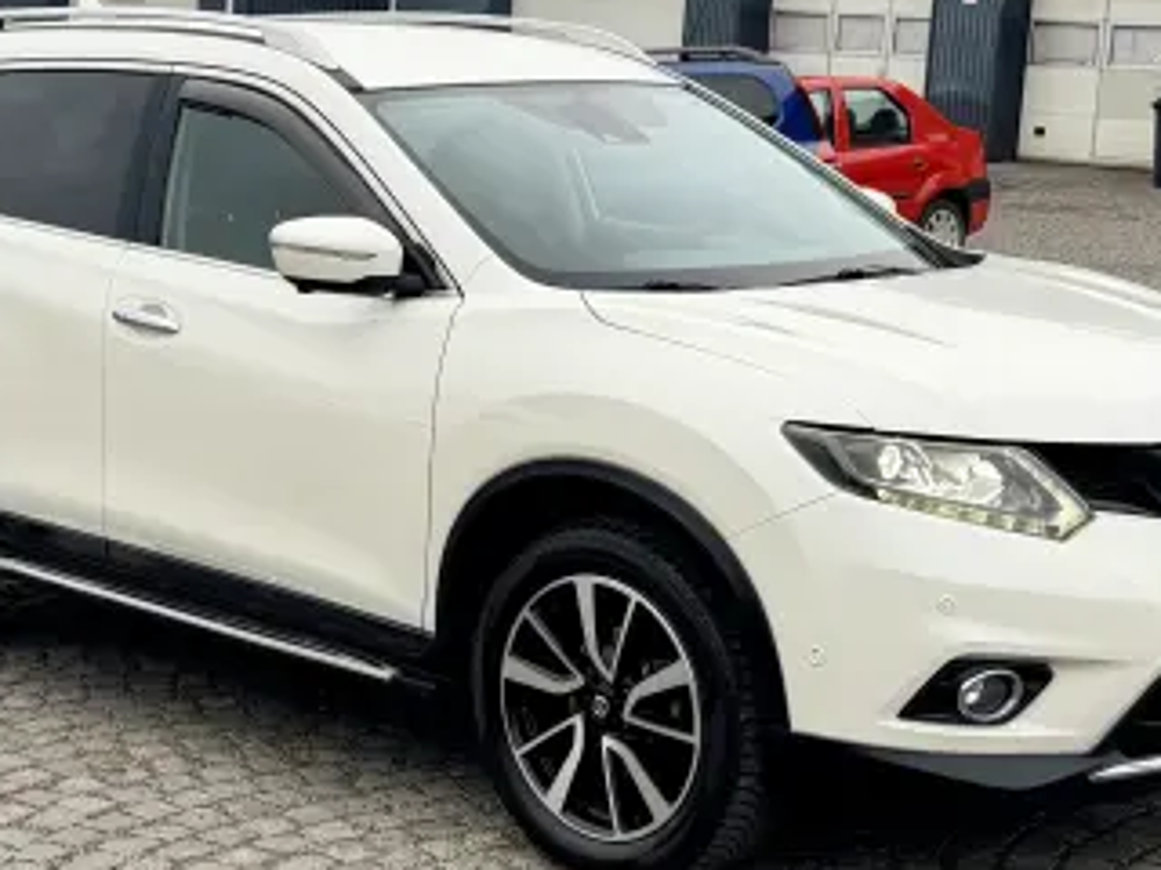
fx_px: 906
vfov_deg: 51.3
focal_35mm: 27
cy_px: 420
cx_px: 566
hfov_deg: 65.3
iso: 64
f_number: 1.78
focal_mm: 6.76
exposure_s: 1/196
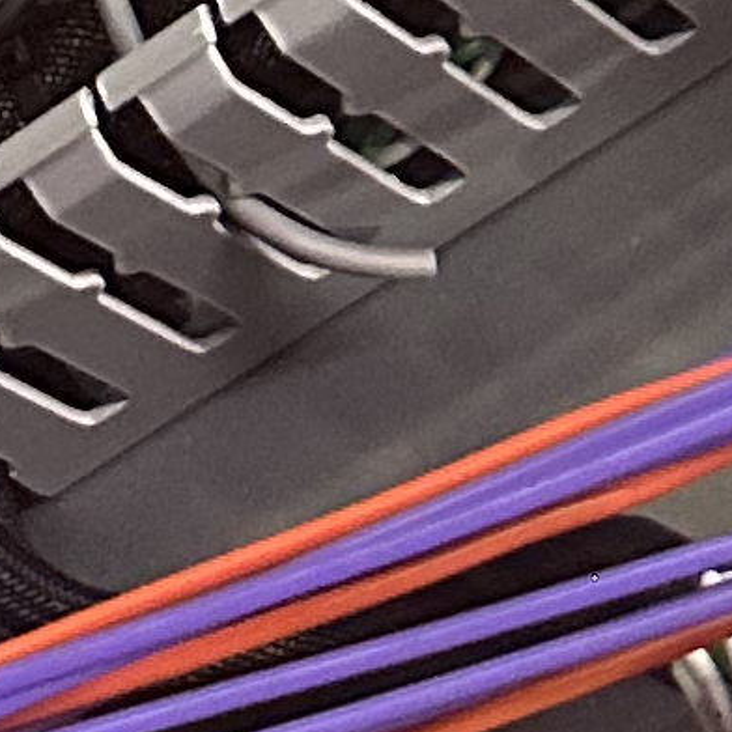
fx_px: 5215
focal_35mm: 218
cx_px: -41
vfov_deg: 6.8
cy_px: -1884
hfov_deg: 8.0
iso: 400
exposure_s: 1/50
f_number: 1.78
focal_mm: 6.86
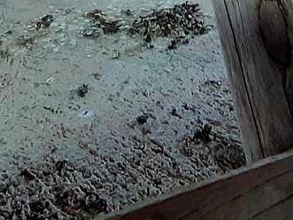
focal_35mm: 54
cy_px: -206
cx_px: 157
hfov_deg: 35.5
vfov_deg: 18.7
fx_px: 457
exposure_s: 1/50
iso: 125
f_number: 2.2
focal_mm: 1.42
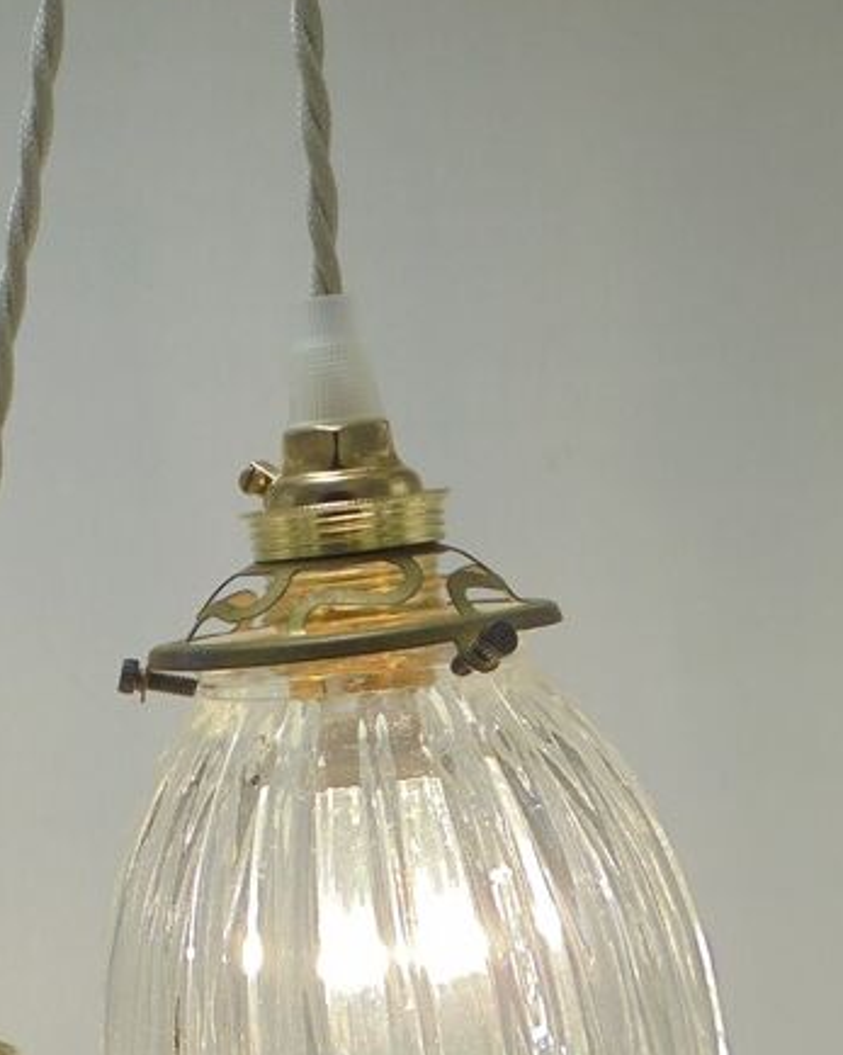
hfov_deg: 19.6
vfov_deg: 23.8
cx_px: 118
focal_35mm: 77
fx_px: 2402
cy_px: 1028
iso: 100
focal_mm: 6.9
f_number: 4.2
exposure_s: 1/200
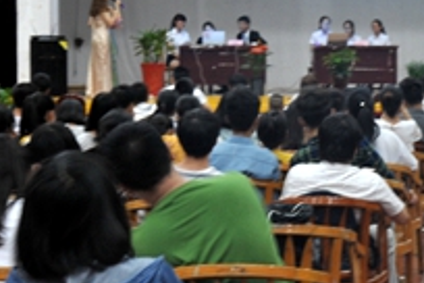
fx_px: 1590
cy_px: 75
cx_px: 486
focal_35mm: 135
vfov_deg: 10.1
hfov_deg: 14.8
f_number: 5.6
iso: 800
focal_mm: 46
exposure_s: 1/3
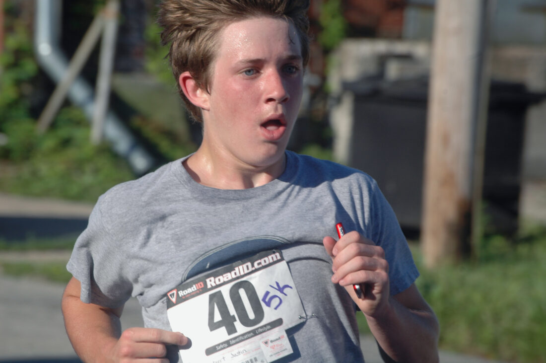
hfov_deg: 8.3
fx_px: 3750
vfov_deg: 5.5
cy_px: 182
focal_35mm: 248
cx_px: 273
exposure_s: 1/400
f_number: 10
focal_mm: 165
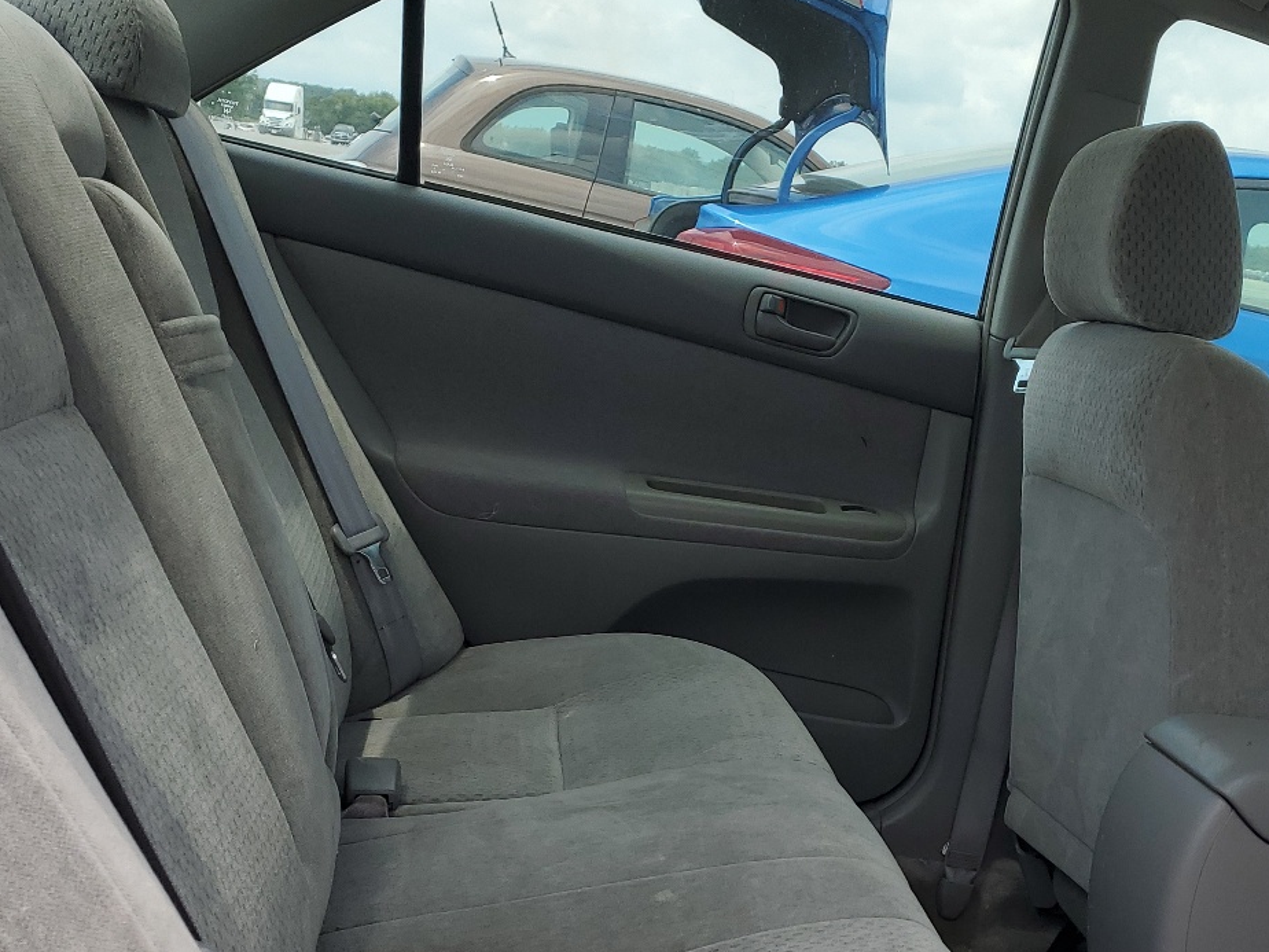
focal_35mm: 45
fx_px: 1650
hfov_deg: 41.6
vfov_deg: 31.2
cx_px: 827
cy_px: 794
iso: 50
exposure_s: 1/2000
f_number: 1.5
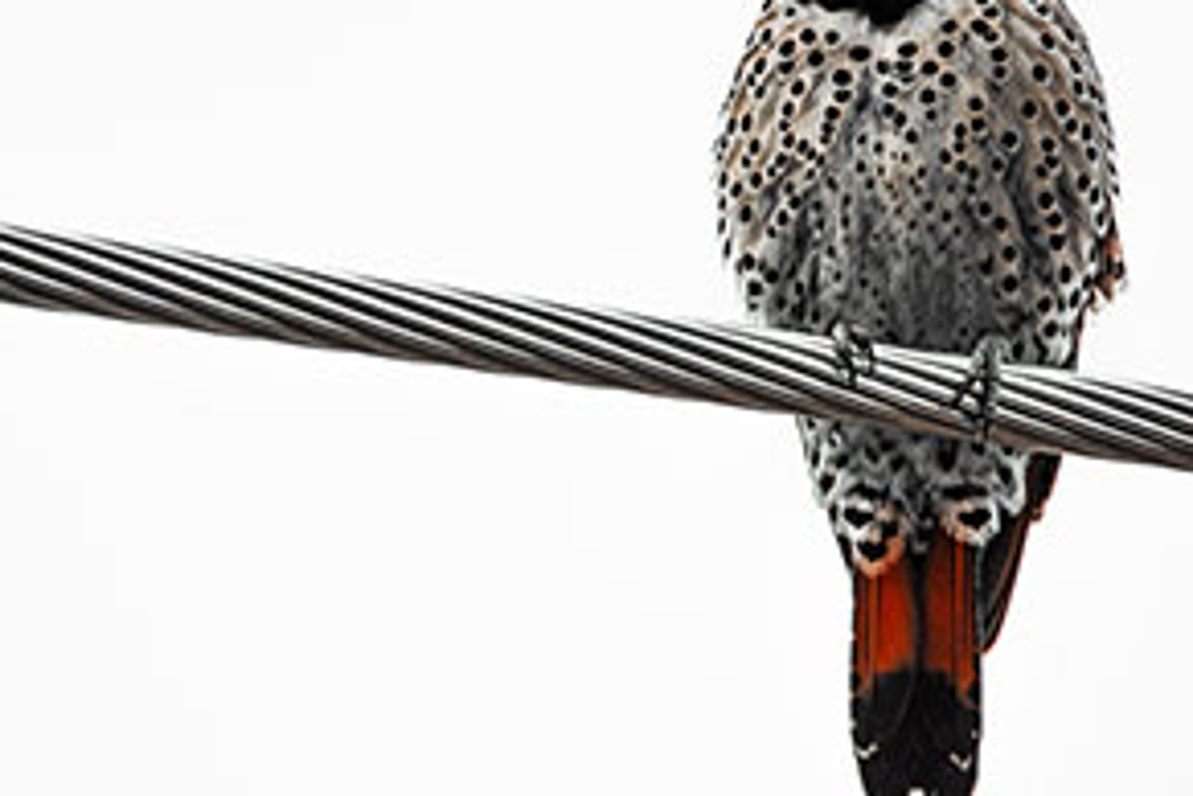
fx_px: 68327
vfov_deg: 0.7
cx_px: 385
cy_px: 343
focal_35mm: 2062
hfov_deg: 1.0
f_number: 13
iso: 720
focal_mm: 1200
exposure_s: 1/1250
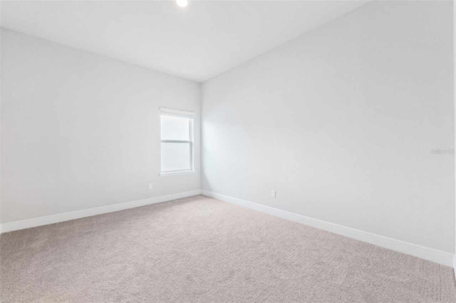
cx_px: 228
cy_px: 152
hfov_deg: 104.3
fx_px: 177
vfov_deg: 81.1
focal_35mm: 14
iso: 400
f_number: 8
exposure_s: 1/20
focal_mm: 14
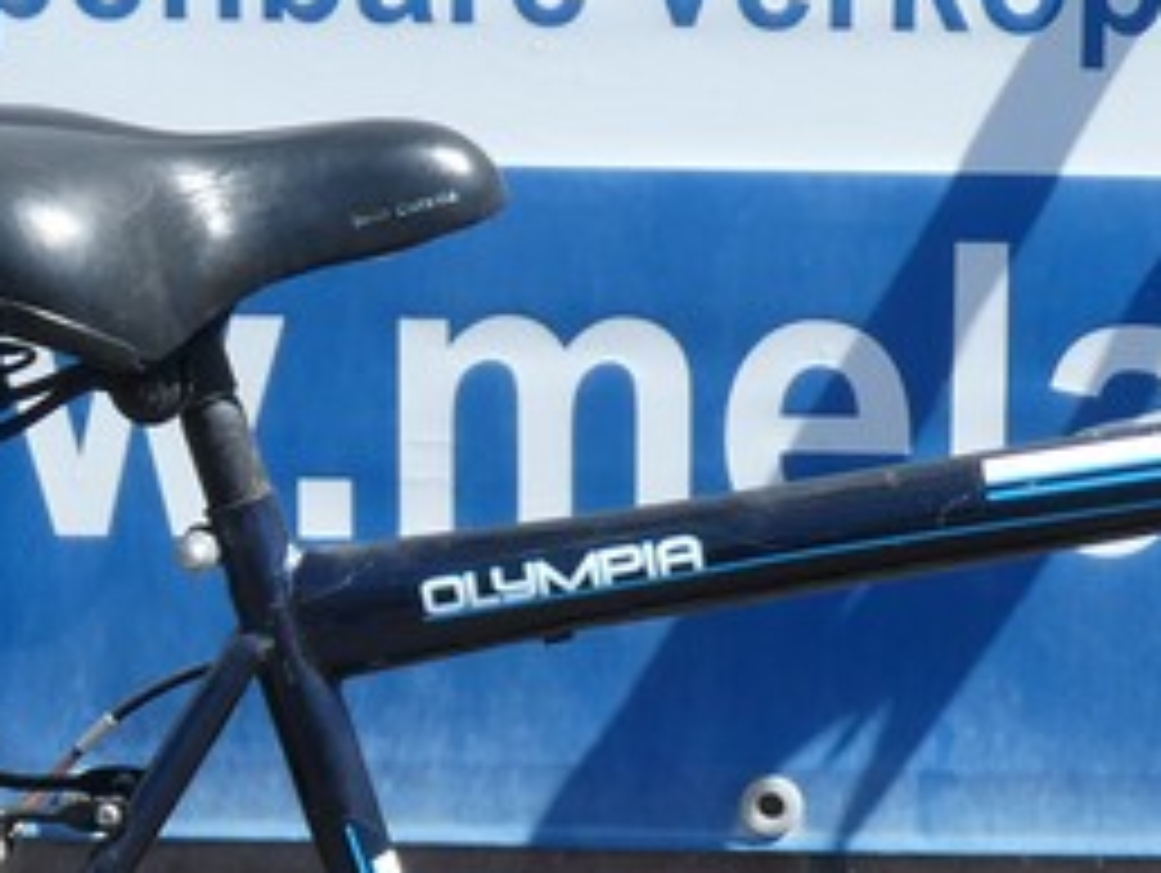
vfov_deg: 7.5
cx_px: 738
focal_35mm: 198
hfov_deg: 10.0
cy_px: 1022
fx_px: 6647
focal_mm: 8.4
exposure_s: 1/400
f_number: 4
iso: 80
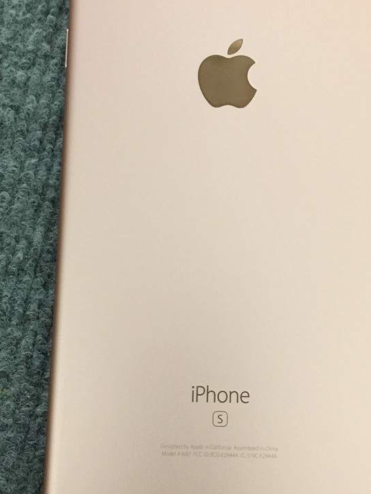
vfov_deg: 43.8
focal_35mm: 43
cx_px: 218
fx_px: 614
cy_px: 254
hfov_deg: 33.5
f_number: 2.2
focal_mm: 4.15
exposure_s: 1/8
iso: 125
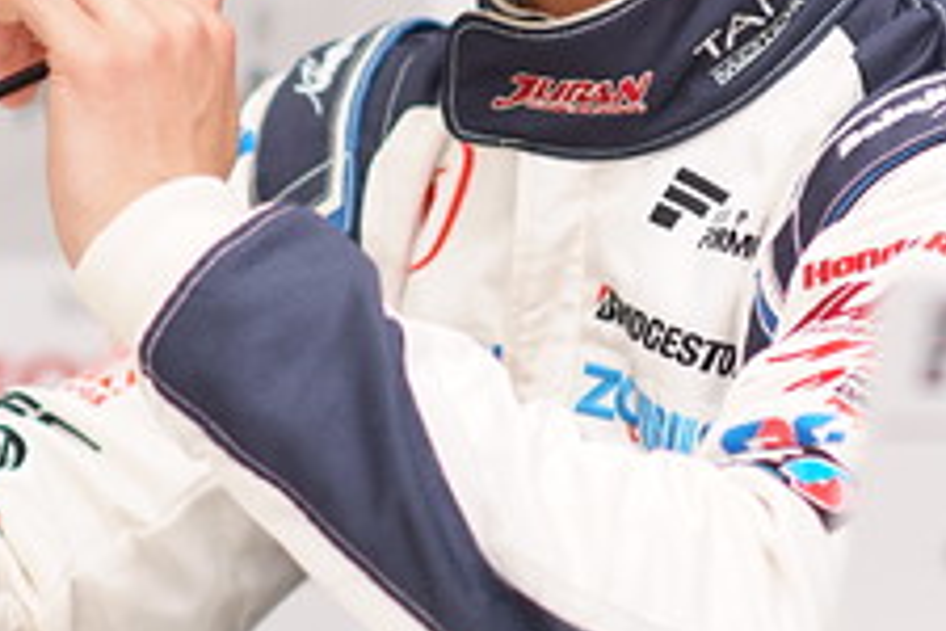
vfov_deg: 4.1
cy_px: 67
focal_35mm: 337
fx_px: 8855
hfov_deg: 6.1
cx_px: 412
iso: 200
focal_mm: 105
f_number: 2.8
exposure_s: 1/125
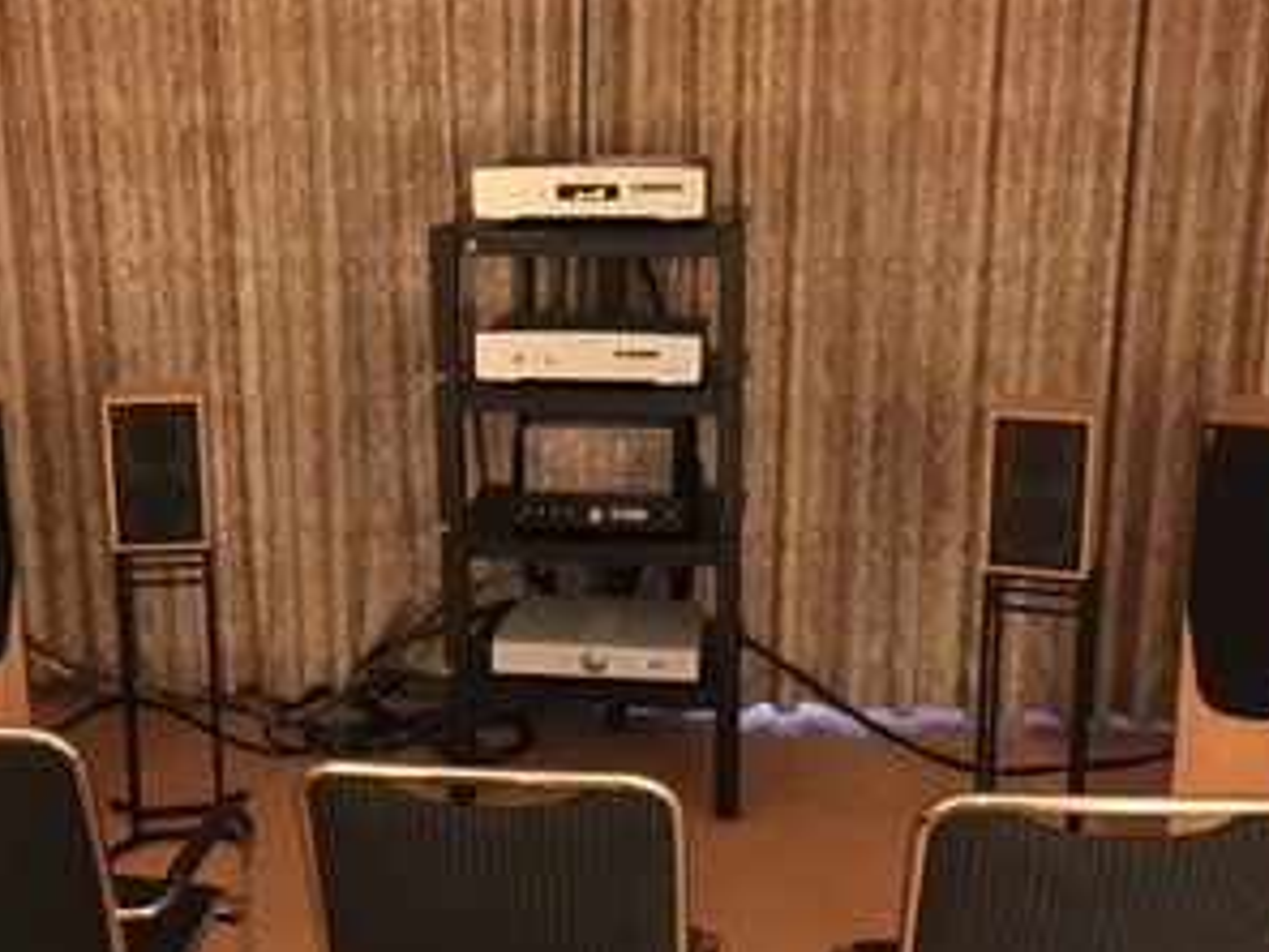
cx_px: 553
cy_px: 547
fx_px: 1796
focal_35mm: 49
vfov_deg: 29.6
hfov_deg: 38.8
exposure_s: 1/17
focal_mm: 4.15
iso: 1000
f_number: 2.2
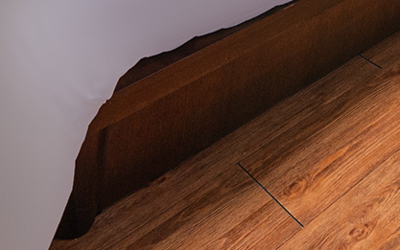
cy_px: -369
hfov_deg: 32.9
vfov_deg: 14.0
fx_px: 654
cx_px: 327
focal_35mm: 60
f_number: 10
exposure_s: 1/2.5
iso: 160
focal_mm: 12
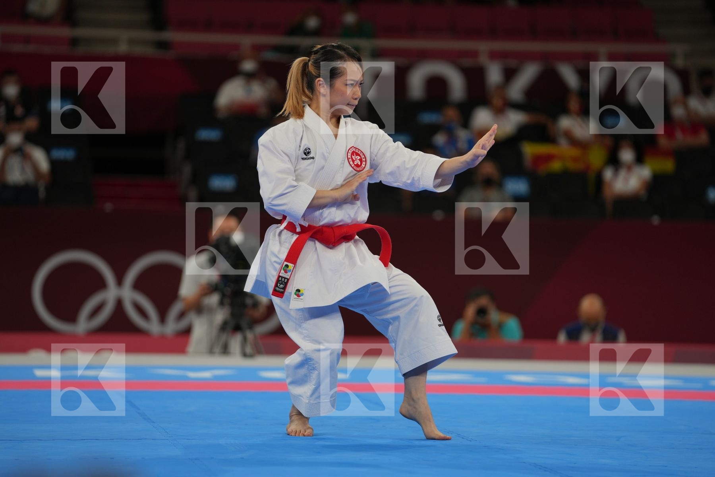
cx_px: 358
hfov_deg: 11.4
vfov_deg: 7.6
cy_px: 238
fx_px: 3595
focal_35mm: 181
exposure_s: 1/500
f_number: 2.8
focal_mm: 181
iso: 200
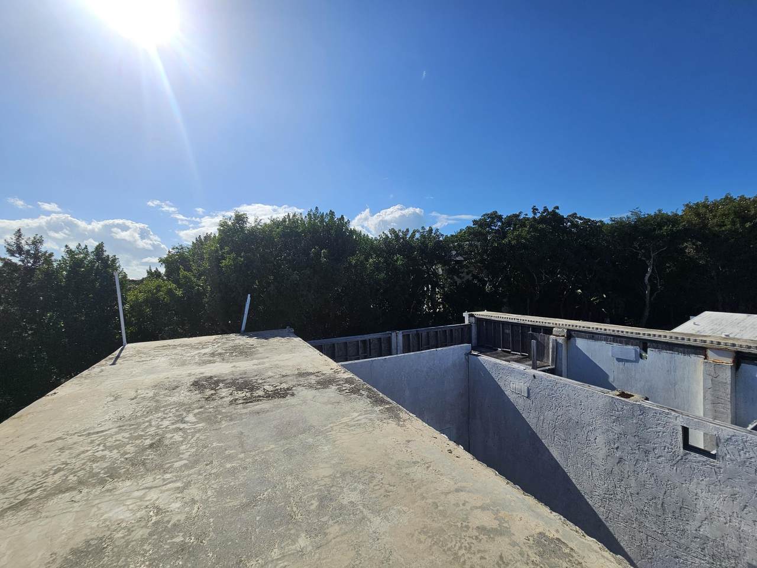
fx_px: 284
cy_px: 284
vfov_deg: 89.9
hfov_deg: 106.2
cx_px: 378
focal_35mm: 13
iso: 50
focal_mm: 2.2
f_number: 2.2
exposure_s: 1/5401
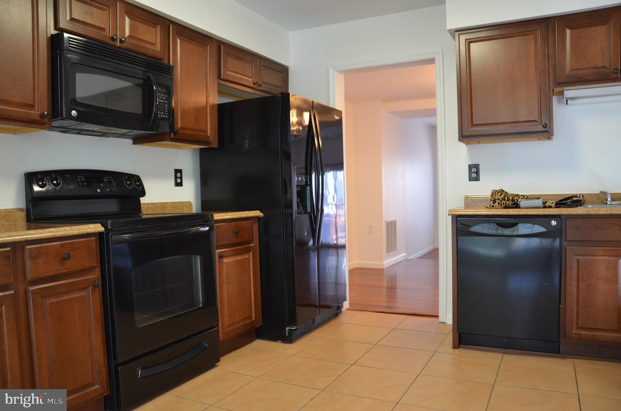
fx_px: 465
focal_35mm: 27
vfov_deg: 47.7
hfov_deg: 67.5
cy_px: 206
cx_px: 310
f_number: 4
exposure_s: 1/60
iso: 800
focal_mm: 18
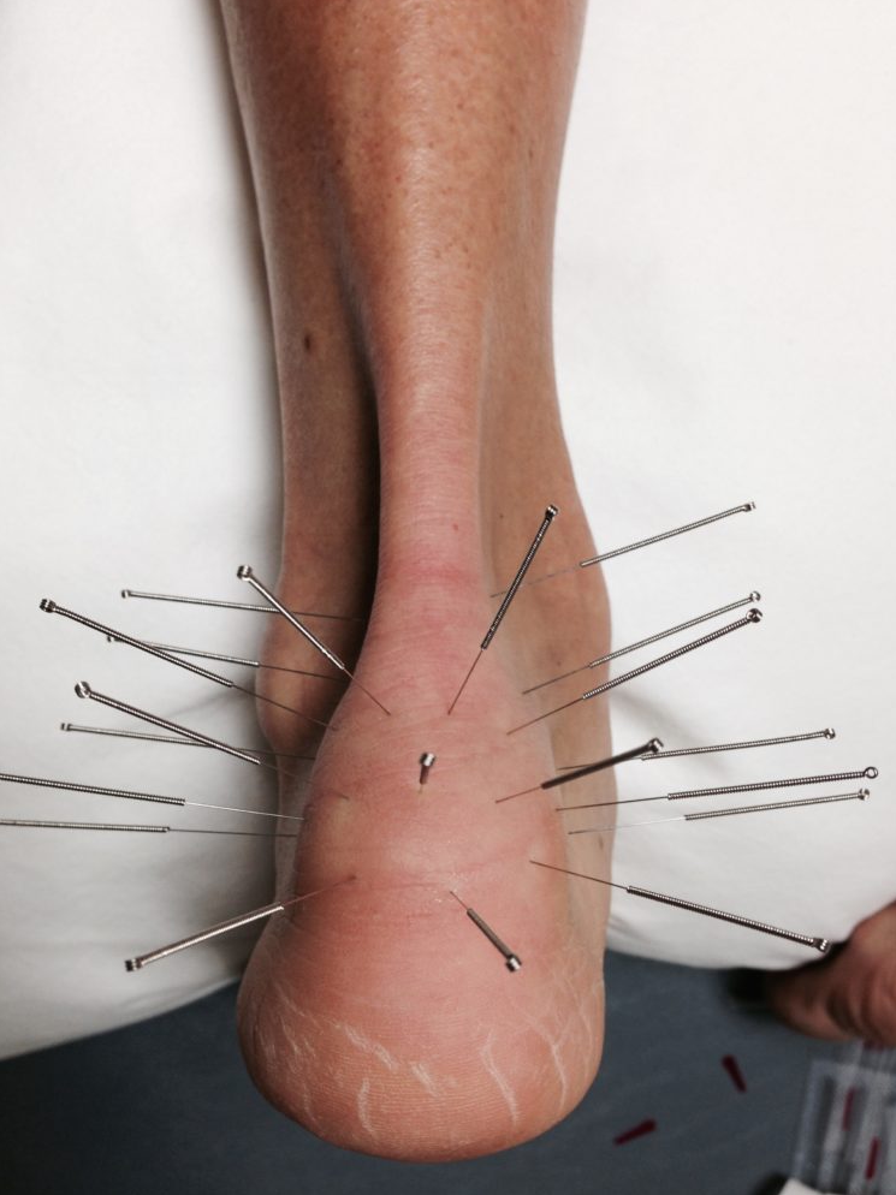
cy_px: 612
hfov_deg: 41.8
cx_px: 439
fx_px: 1174
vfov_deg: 54.0
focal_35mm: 34
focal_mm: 4.12
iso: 50
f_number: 2.4
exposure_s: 1/30
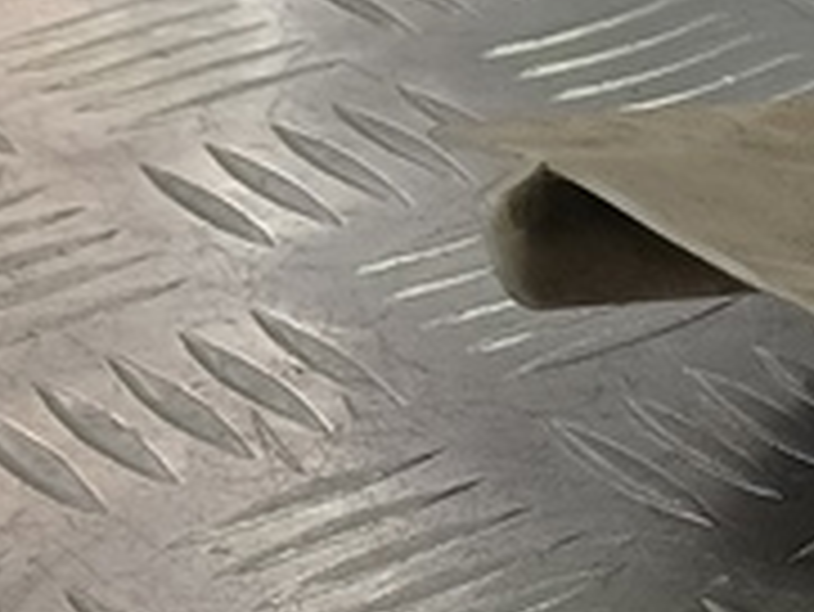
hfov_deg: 11.6
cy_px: 810
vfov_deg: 9.5
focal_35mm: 153
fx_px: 3600
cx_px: 1610
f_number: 1.6
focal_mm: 4.11
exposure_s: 1/100
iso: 136
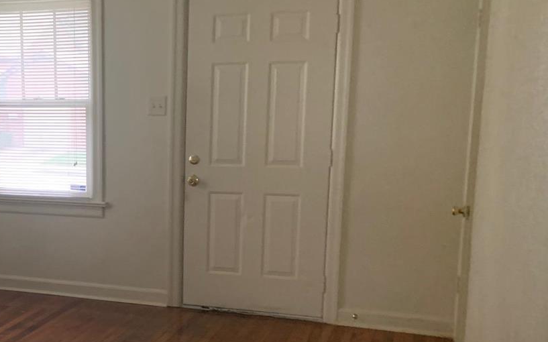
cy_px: 260
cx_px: 97
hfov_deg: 36.1
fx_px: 806
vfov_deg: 23.7
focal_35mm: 54
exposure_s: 1/41
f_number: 1.8
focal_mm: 4.25
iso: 400
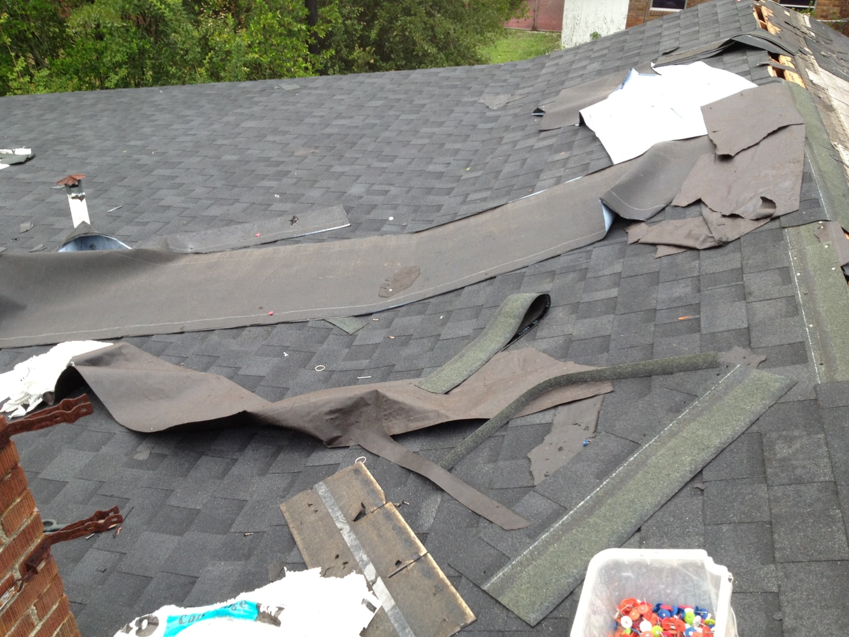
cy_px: 318
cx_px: 424
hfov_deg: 52.6
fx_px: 858
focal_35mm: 35
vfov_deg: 40.7
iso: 64
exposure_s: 1/120
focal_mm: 4.28
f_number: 2.4
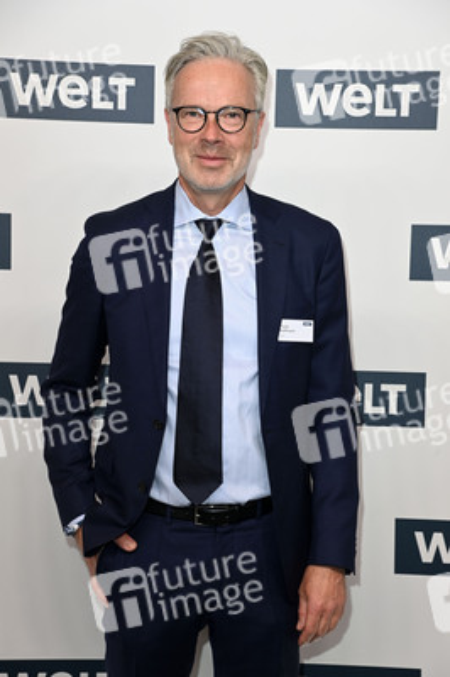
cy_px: 338
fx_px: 1728
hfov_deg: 14.8
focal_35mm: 92
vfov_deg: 22.2
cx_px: 225
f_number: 6.3
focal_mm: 92
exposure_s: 1/200
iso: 1600
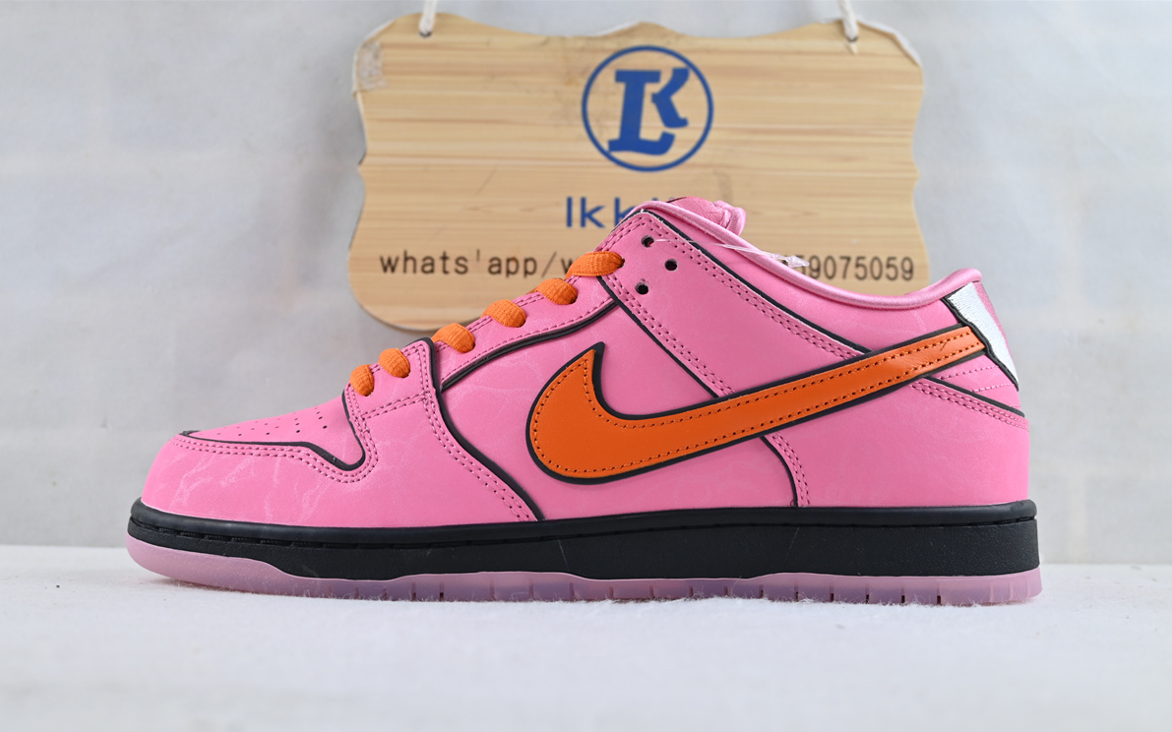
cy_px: 393
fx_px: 1230
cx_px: 587
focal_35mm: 39
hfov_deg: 50.9
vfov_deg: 33.1
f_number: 4.2
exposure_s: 1/50
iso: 100
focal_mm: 25
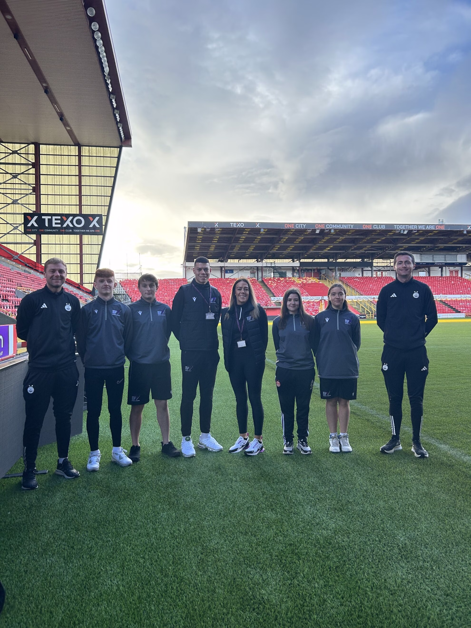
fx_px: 472
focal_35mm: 26
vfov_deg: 67.3
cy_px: 314
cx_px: 236
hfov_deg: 53.1
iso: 50
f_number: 1.5
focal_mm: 5.7
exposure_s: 1/797
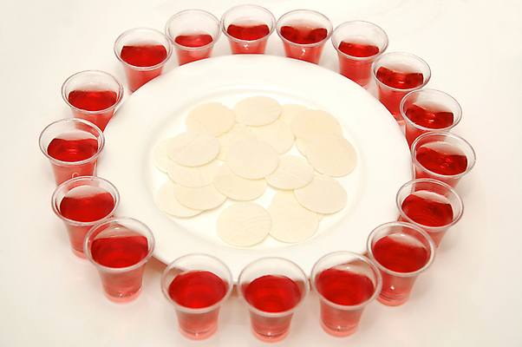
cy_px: 174
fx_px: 1043
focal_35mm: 72
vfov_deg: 18.9
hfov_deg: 28.1
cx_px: 261
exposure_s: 1/60
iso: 200
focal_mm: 48
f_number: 5.6
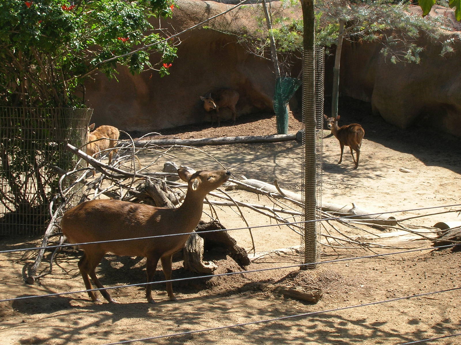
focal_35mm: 70
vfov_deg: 21.0
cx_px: 230
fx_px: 931
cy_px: 172
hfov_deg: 27.8
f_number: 6.6
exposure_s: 1/80.6
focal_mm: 11.7
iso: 50
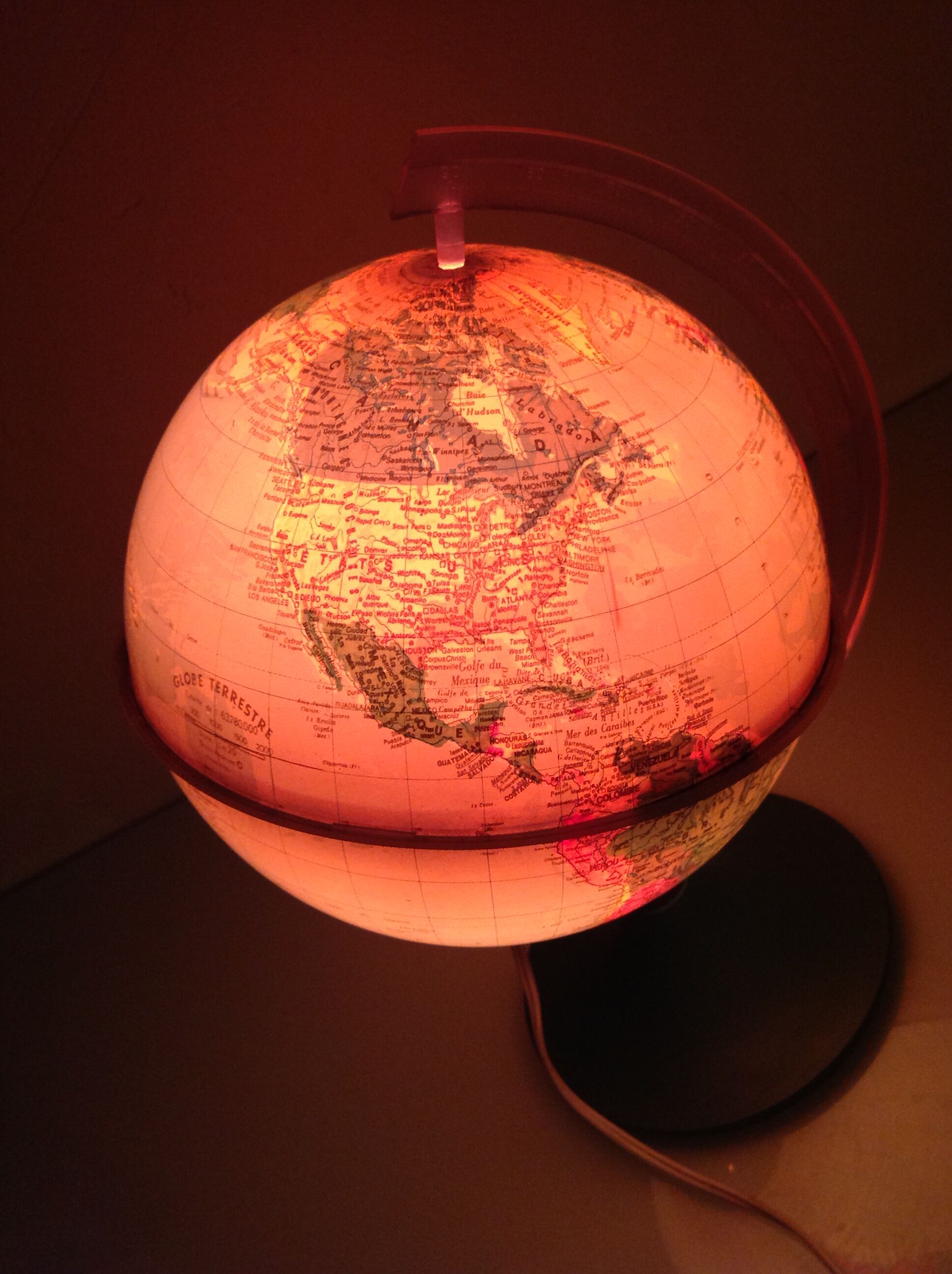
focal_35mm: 35
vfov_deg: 52.7
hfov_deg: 40.6
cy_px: 637
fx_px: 1287
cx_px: 476
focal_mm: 4.28
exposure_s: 1/17
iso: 200
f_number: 2.4
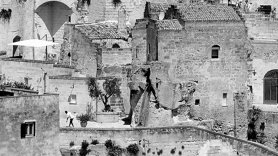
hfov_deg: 4.0
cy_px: -134
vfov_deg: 2.3
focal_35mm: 536
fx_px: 3951
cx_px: 218
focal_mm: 100
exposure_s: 1/400
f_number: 8
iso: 100
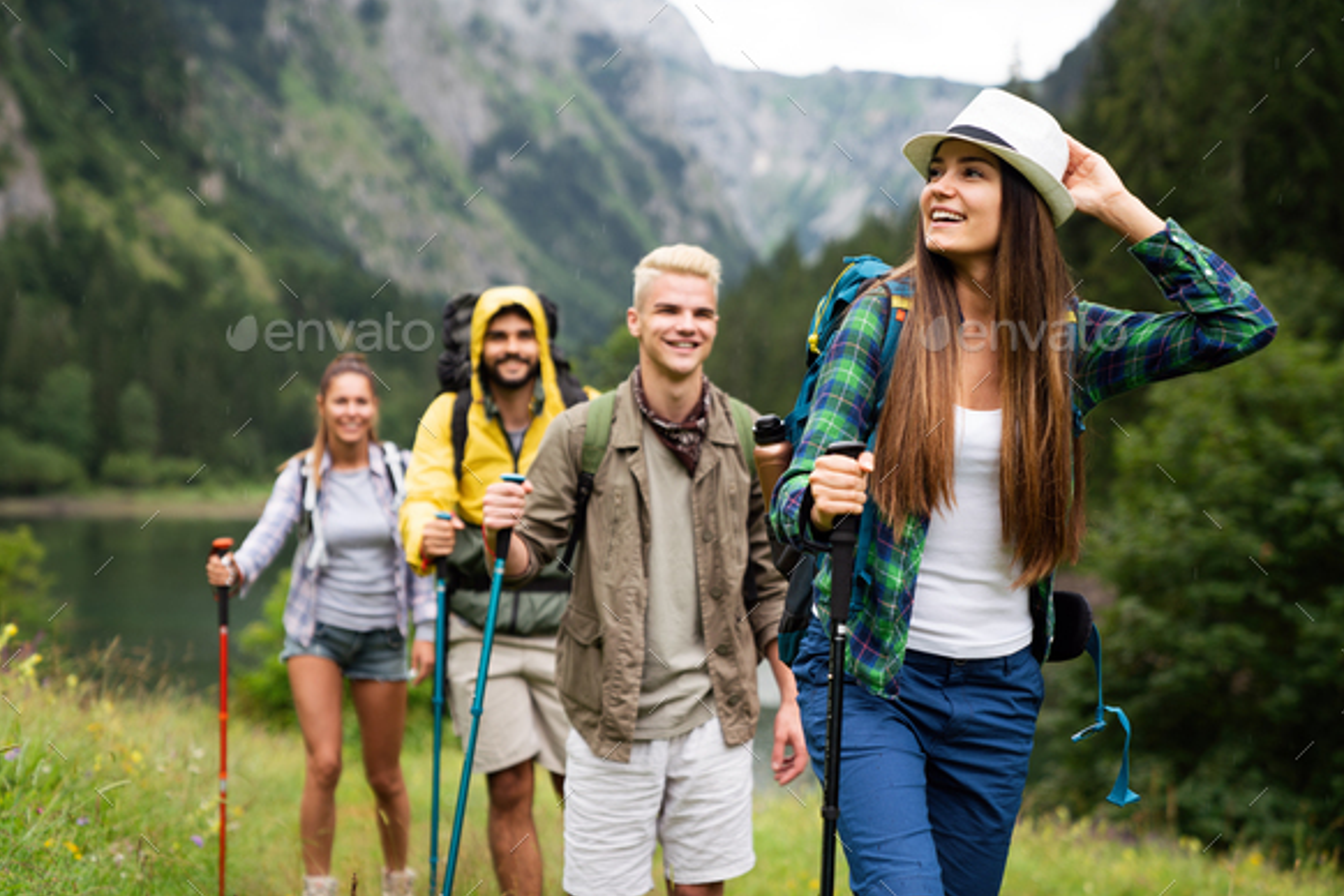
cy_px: 443
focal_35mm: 71
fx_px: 2650
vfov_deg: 19.2
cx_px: 670
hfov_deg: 28.5
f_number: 2.8
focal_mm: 70
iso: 100
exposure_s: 1/320
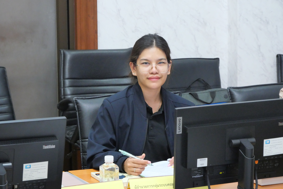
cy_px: 94
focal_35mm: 124
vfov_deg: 11.1
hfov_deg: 16.5
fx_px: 975
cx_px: 142
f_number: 7.1
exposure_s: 1/25
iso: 3200
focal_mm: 60
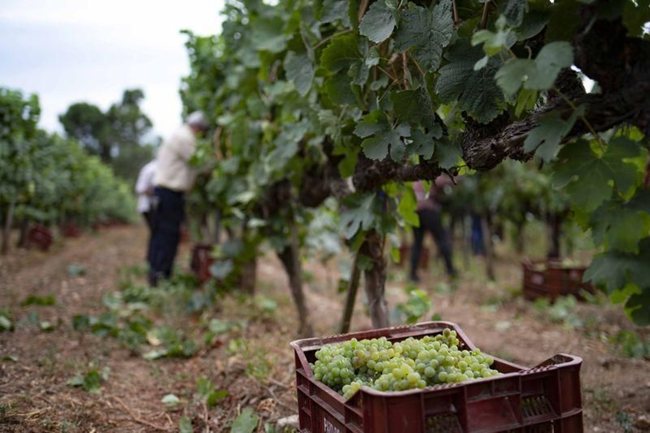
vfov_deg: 37.8
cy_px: 216
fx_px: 632
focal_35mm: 35
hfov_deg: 54.4
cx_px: 325
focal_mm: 35
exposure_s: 1/1600
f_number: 1.8
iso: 200
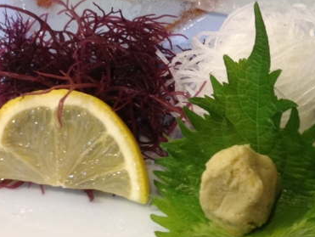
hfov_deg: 20.8
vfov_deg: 16.1
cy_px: 22
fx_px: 829
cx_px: 318
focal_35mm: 91
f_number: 2.4
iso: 100
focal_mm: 4.12
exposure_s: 1/20
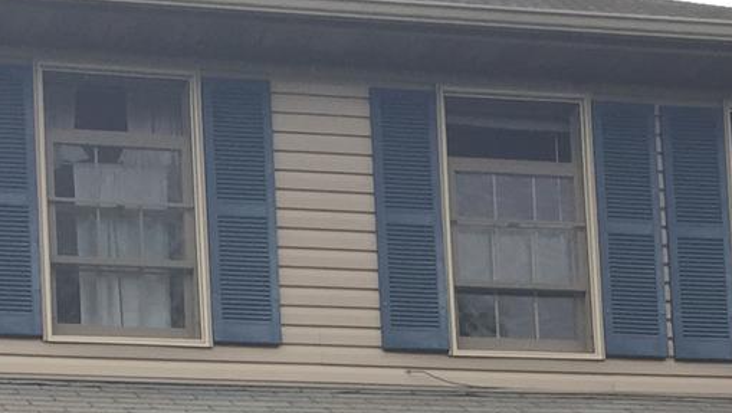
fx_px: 2466
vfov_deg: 9.1
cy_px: 796
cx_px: 79
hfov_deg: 16.7
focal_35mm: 127
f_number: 2.2
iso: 32
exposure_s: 1/434
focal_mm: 4.15
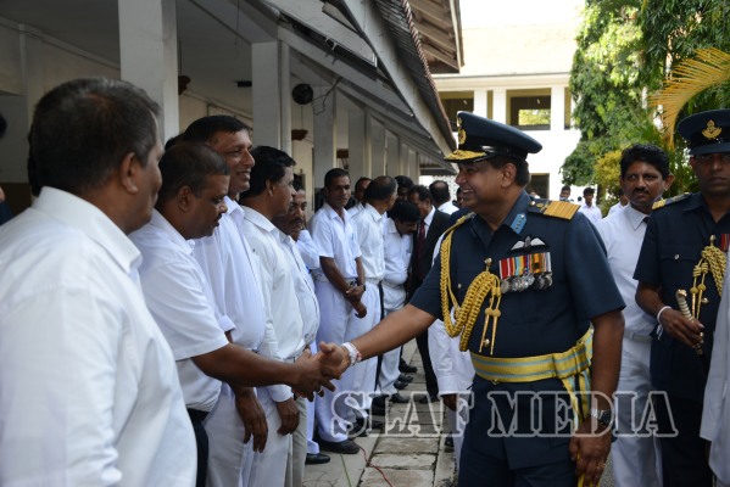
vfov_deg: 28.1
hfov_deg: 41.1
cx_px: 365
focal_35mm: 48
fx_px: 974
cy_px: 244
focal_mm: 48
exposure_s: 1/160
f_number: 5.6
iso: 400
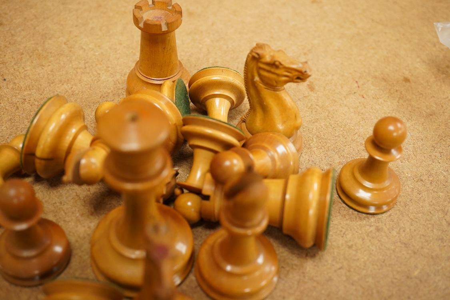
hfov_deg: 43.6
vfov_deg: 29.9
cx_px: 225
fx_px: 562
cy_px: 150
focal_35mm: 45
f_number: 7.1
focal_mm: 30
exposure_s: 1/200
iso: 2500
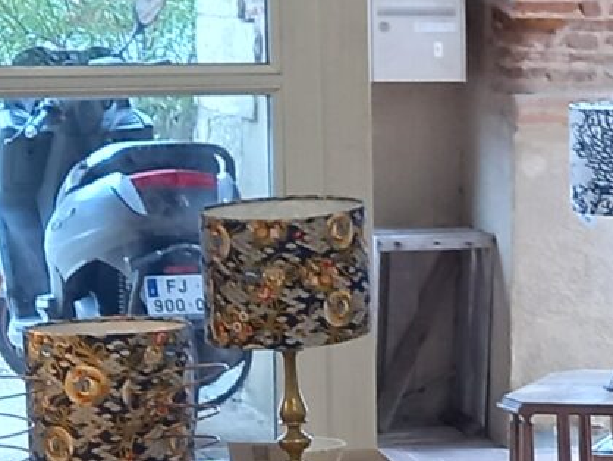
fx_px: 2711
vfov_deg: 9.7
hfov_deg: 12.5
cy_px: 314
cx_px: 808
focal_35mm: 153
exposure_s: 1/50
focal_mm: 4.6
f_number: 2
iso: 160
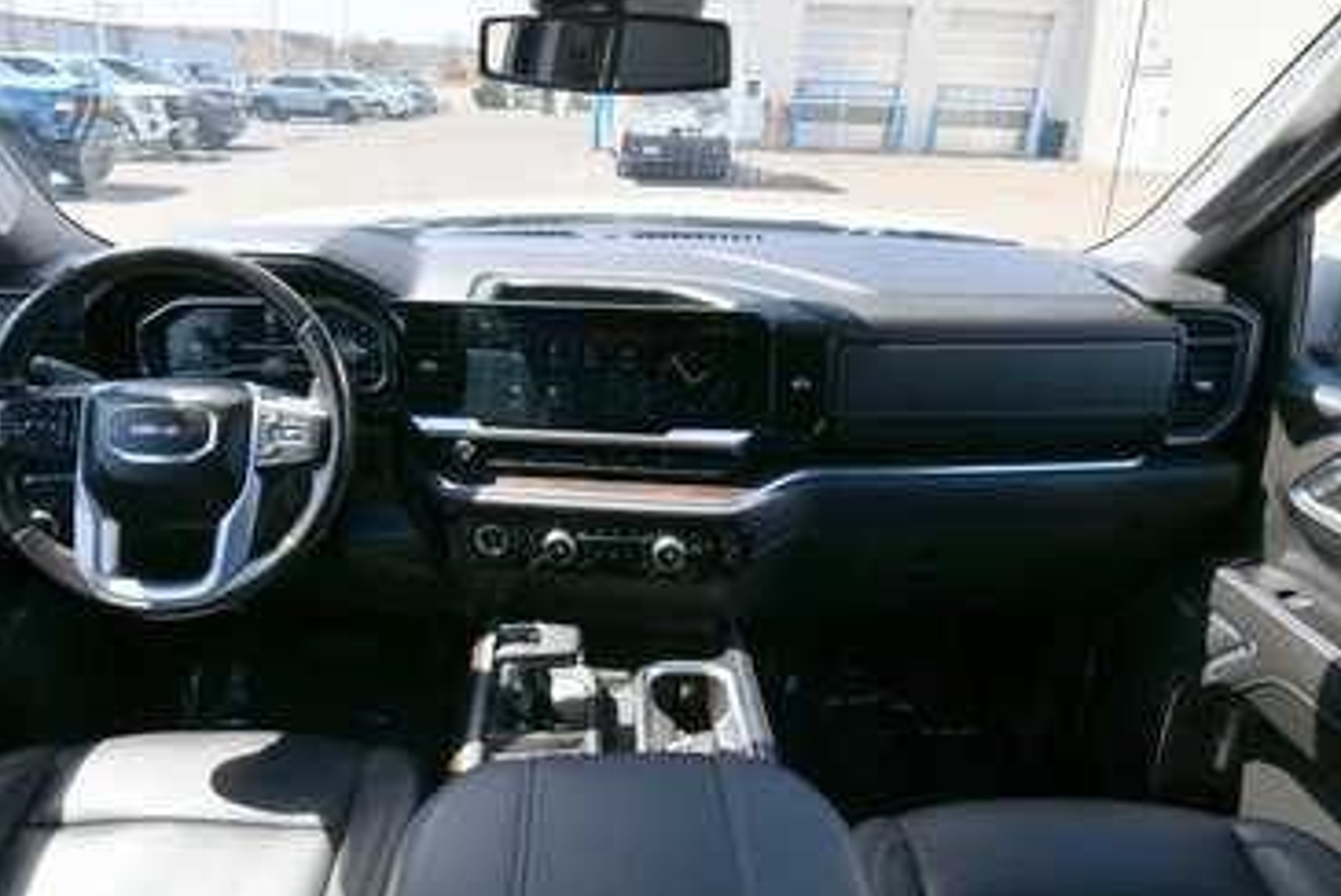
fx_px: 857
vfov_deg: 55.2
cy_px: 461
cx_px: 614
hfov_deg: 75.9
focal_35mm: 23
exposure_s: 1/250
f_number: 7.1
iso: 200
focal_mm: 14
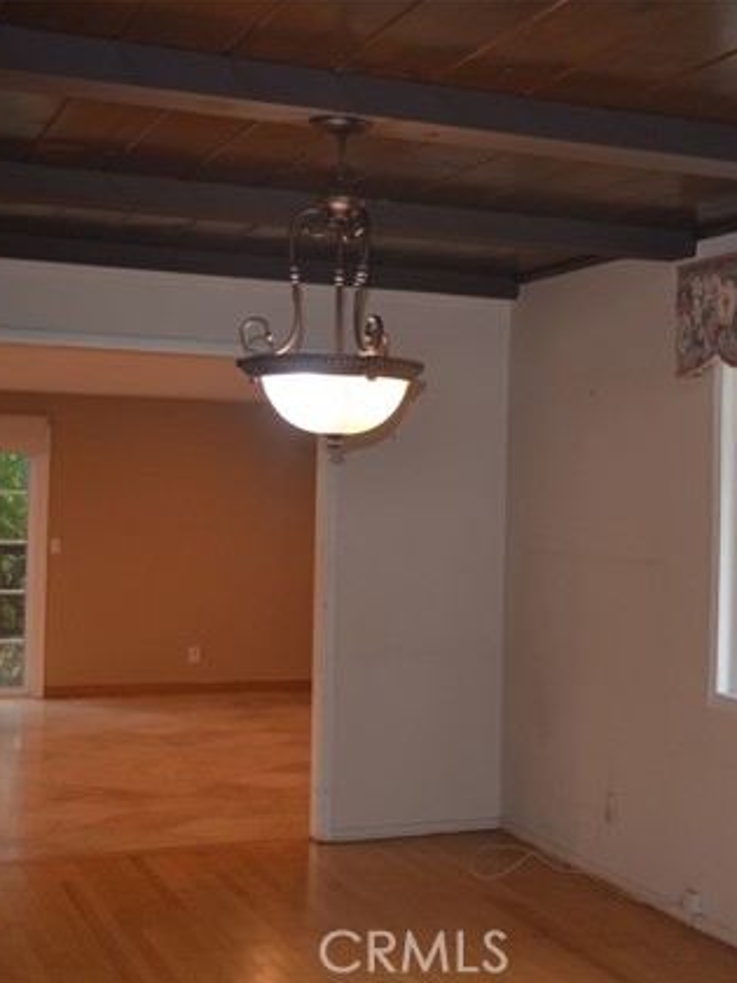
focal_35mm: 57
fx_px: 1618
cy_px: 489
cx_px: 608
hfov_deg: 25.2
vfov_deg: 33.8
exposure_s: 1/80
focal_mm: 26
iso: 400
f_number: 4.2
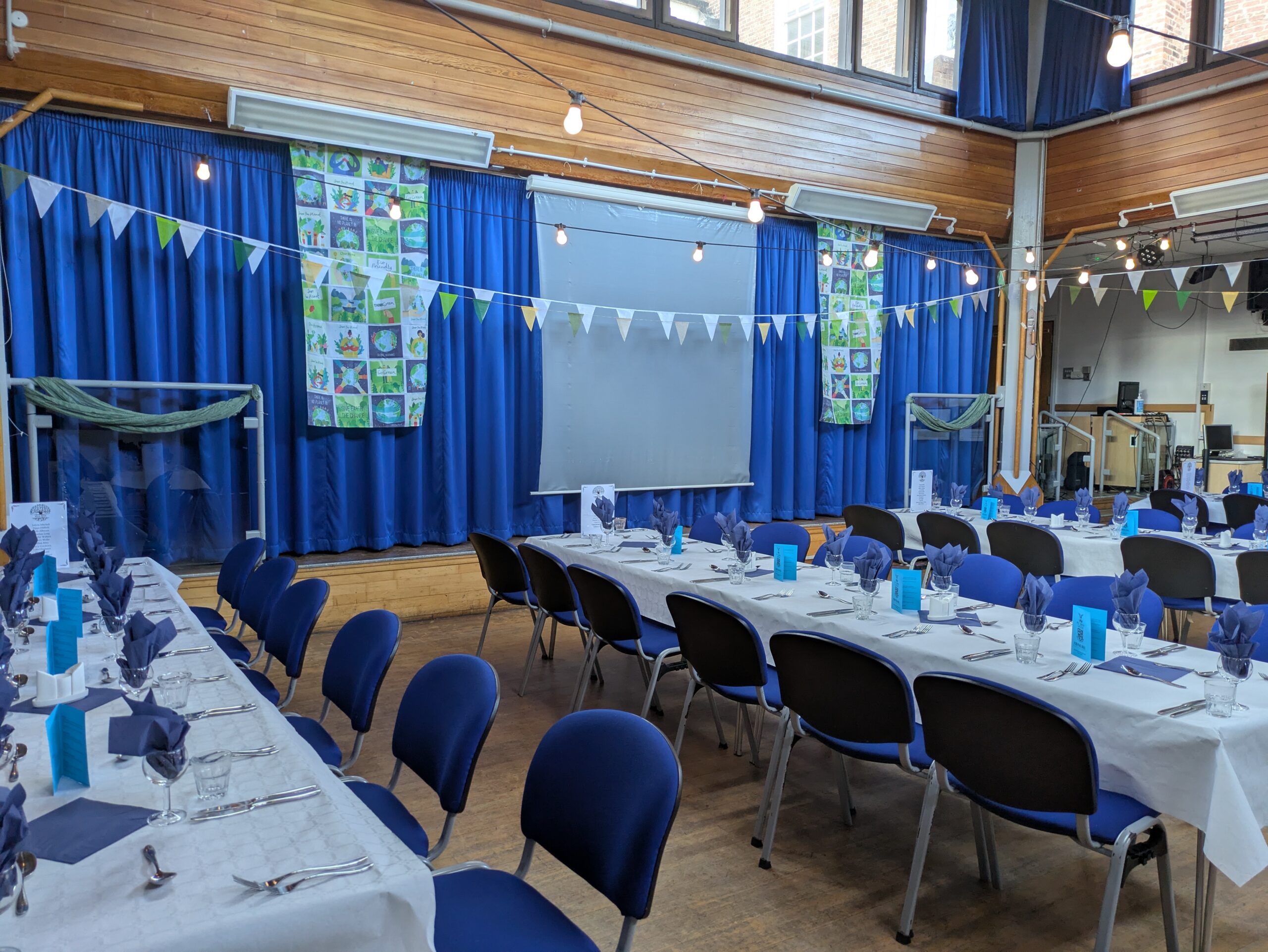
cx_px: 634
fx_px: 916
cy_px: 476
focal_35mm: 25
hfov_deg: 69.4
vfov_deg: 54.9
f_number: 1.89
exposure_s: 1/100
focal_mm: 5.43
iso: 187
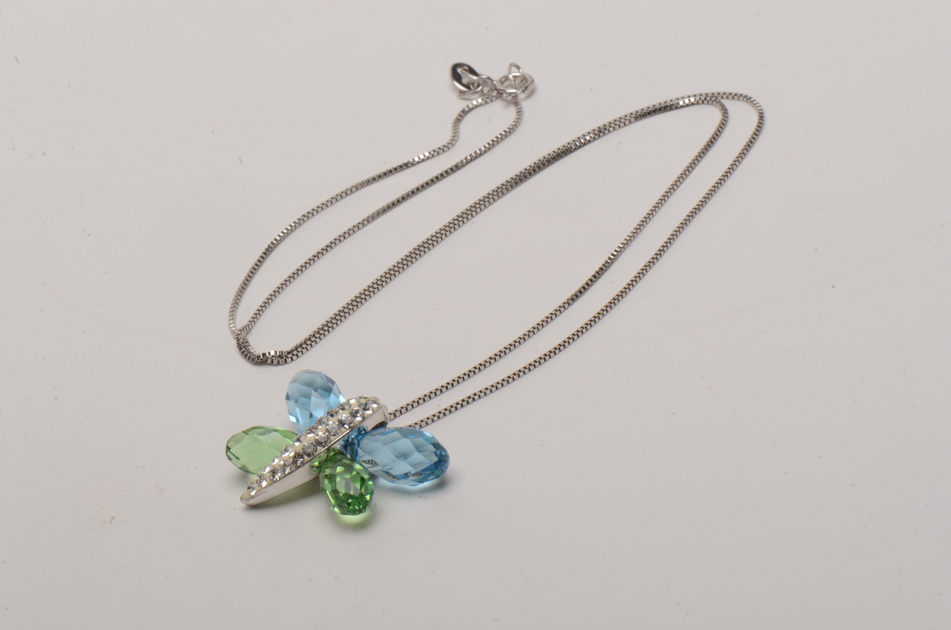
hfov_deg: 16.1
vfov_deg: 10.7
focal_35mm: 128
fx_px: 3361
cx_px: 476
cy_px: 315
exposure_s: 1/160
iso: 100
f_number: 29
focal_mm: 85
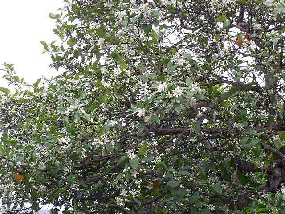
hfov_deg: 25.0
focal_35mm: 78
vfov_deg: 18.9
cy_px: 107
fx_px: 642
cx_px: 142
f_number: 4.5
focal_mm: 14.1
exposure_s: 1/50
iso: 125
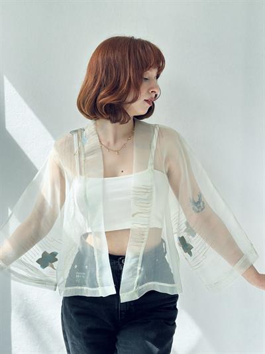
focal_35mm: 48
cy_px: 177
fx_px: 490
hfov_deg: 30.3
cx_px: 132
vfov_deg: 39.6
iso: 80
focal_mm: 6.86
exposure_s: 1/1433
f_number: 1.78
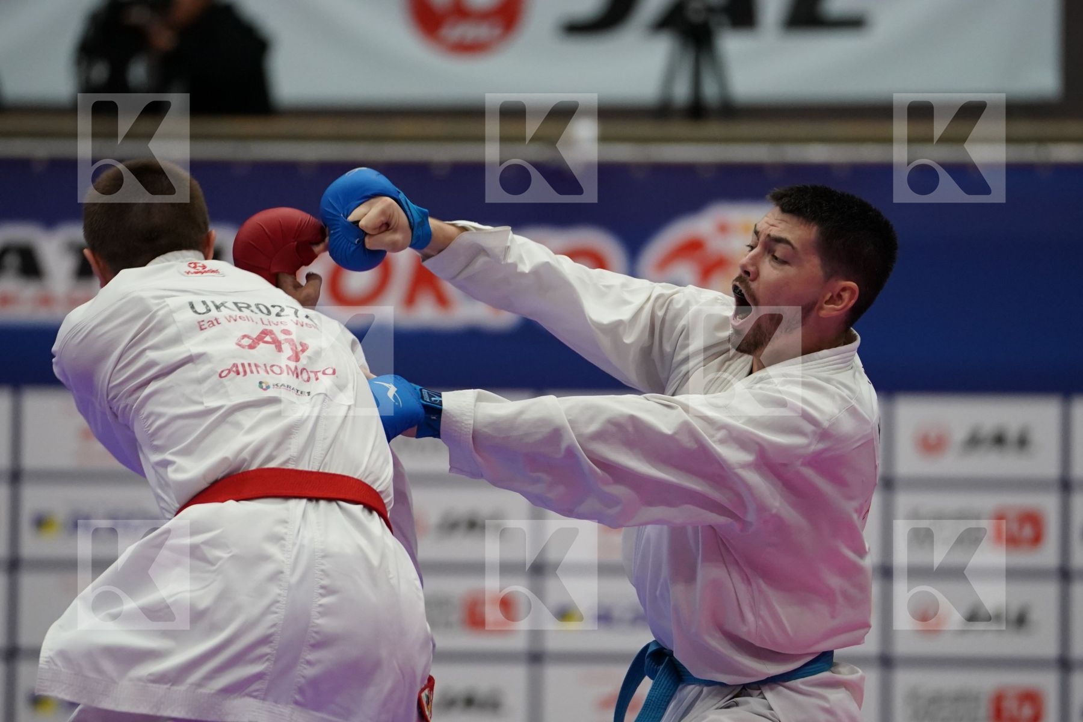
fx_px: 8513
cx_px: 542
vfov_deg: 4.9
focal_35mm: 283
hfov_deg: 7.3
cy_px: 361
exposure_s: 1/1000
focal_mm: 189
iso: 2500
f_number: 2.8
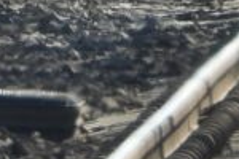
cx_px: 86
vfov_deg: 0.2
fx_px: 51799
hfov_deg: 0.3
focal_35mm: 7803
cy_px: -359
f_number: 5.6
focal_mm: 198
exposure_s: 1/500
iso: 160
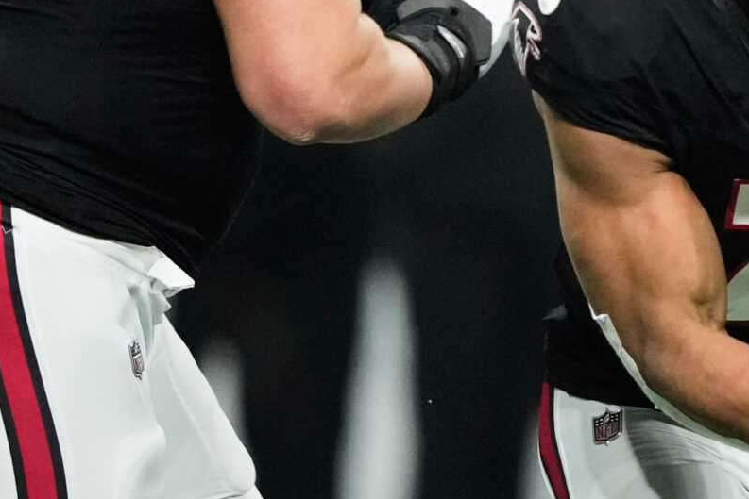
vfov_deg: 0.7
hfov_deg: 1.1
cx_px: 860
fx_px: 40305
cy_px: 41
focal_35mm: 1937
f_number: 2.8
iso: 3200
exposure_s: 1/2500
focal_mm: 400
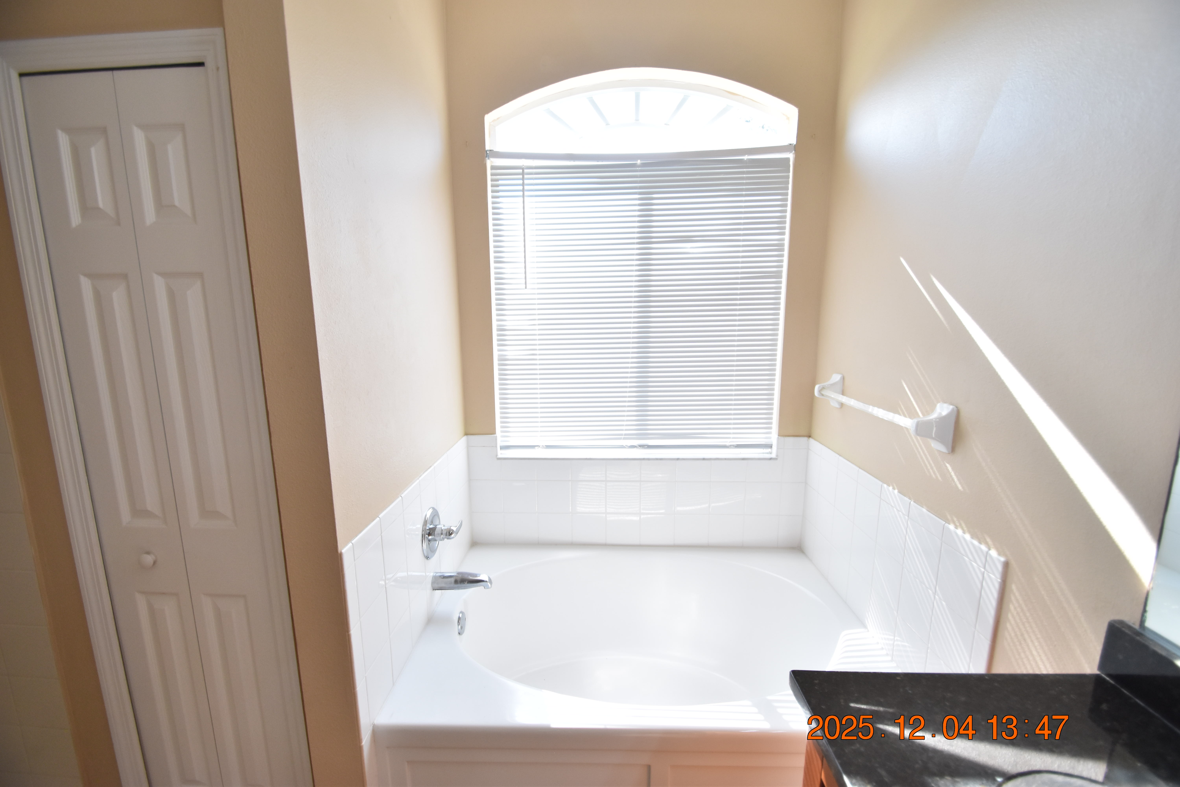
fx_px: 492
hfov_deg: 100.4
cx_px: 590
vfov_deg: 77.3
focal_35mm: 15
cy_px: 394
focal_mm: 10
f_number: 3.5
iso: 800
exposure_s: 1/350
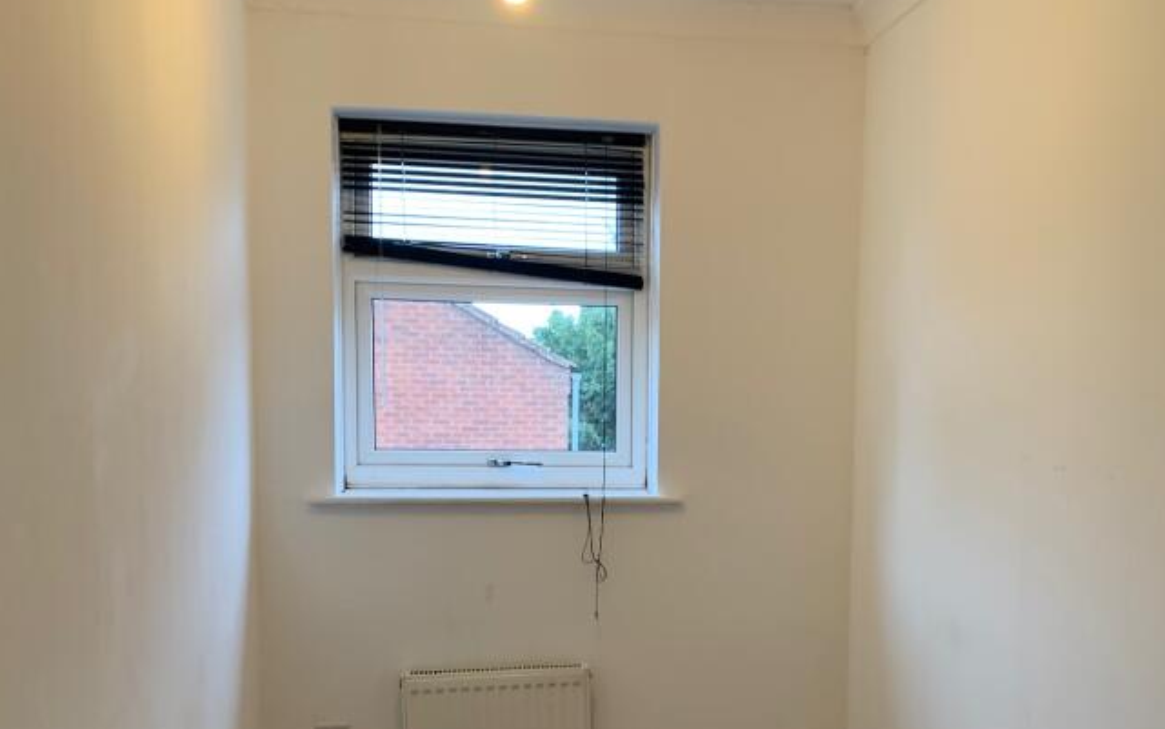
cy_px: 553
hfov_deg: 44.9
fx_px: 1397
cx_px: 718
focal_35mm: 44
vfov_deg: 28.8
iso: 80
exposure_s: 1/50
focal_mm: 4.25
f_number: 1.8
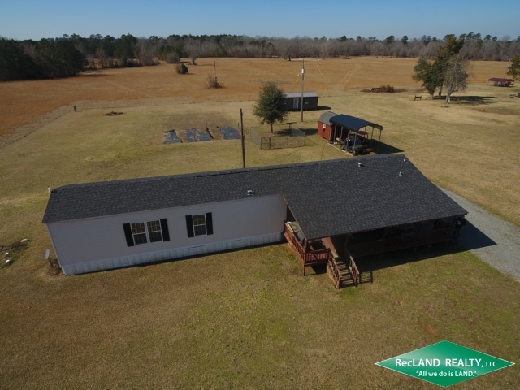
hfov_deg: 81.7
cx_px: 260
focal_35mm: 20
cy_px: 195
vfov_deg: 66.0
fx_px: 300
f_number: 2.8
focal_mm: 3.61
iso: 100
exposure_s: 1/1070
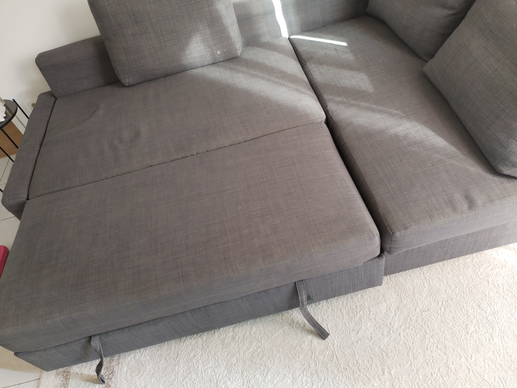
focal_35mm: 29
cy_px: 194
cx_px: 258
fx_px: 433
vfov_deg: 48.2
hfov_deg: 61.7
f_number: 1.8
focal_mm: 4.75
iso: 341
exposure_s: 1/30
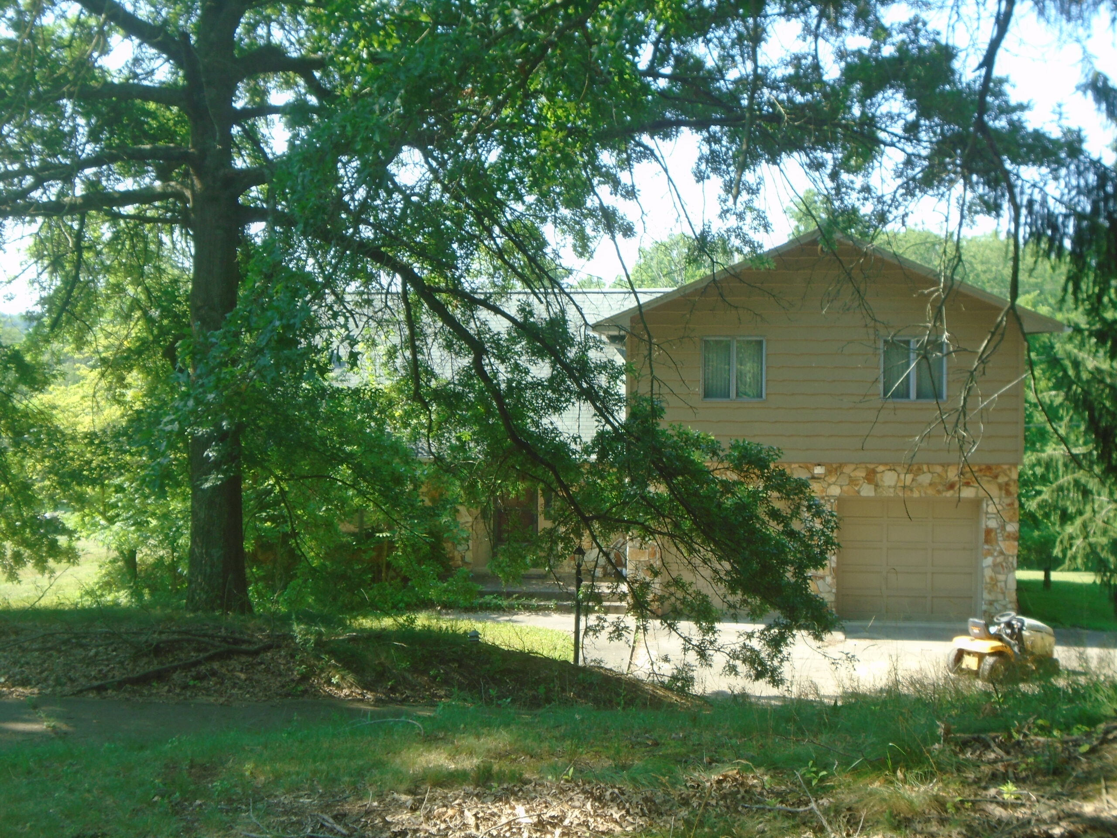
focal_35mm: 49
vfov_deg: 29.7
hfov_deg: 38.9
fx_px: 1581
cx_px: 558
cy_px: 419
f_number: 4.5
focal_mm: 8.7
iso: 100
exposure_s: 1/100
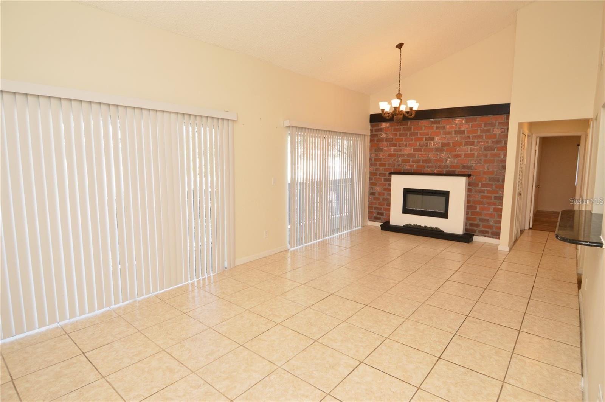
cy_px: 201
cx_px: 302
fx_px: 302
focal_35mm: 18
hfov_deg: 90.1
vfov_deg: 67.3
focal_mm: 12
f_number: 4.5
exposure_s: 1/80
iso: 400
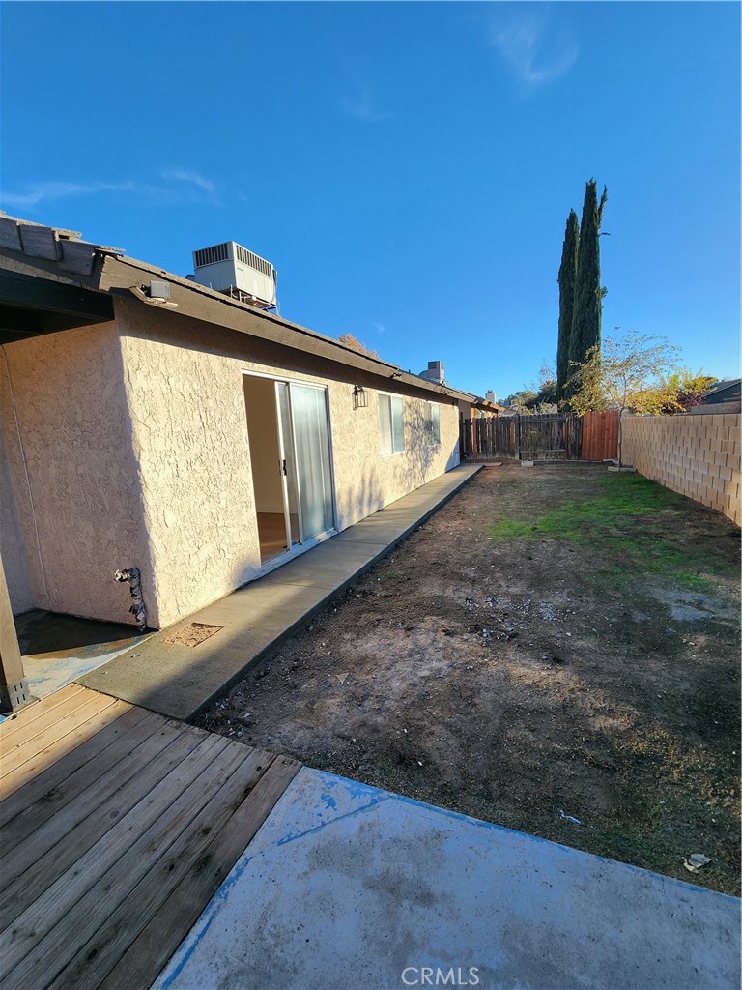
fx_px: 372
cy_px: 495
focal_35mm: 13
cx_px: 371
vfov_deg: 106.2
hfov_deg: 89.9
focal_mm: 2.2
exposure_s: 1/1036
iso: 50
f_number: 2.2
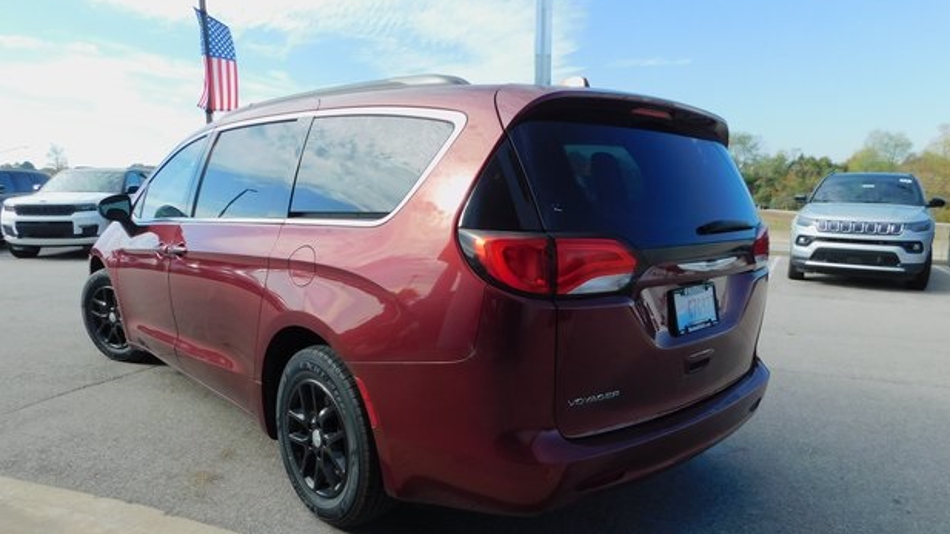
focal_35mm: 26
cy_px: 325
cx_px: 468
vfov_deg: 44.1
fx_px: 655
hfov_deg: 71.9
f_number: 3
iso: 125
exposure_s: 1/800
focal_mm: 4
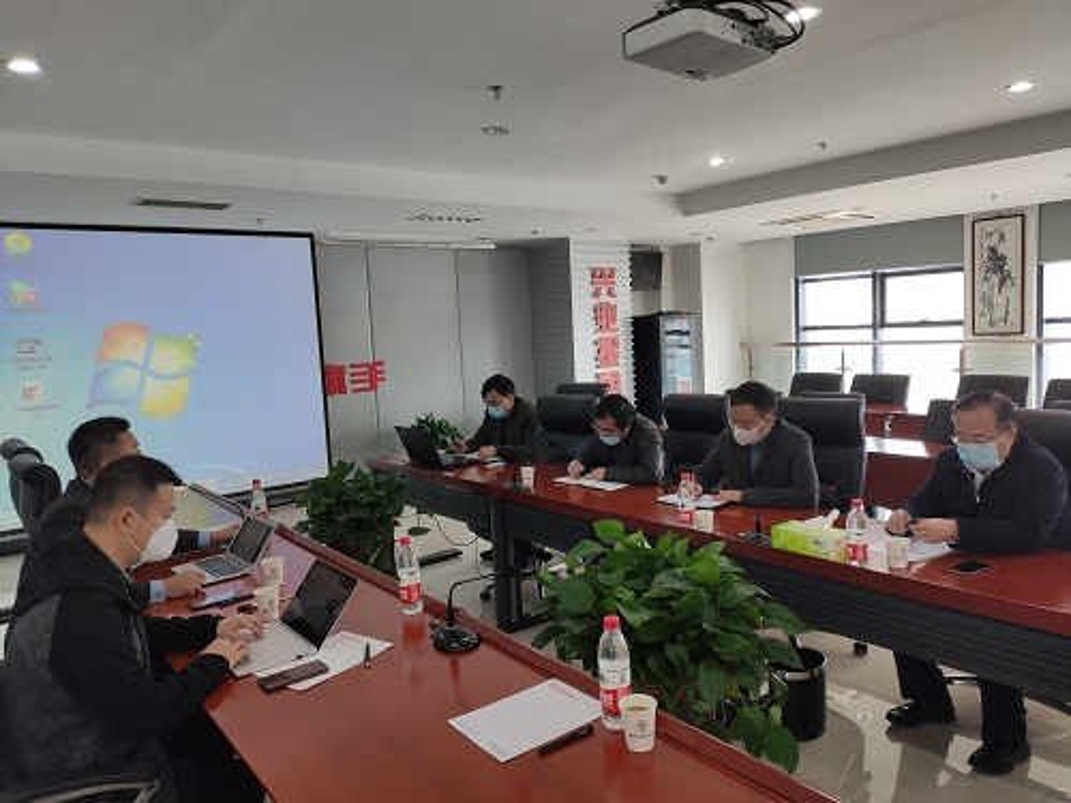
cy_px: 402
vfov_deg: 53.1
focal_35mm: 26
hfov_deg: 67.3
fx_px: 804
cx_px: 536
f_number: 1.75
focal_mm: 4.77
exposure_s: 1/50
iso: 138
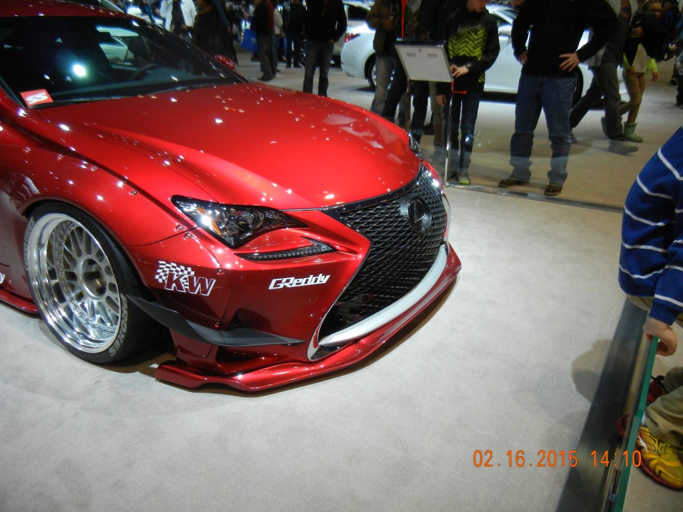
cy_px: 256
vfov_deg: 46.8
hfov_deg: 60.0
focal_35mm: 30
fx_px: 592
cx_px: 342
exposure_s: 1/250
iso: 454
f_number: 3.5
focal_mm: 5.4
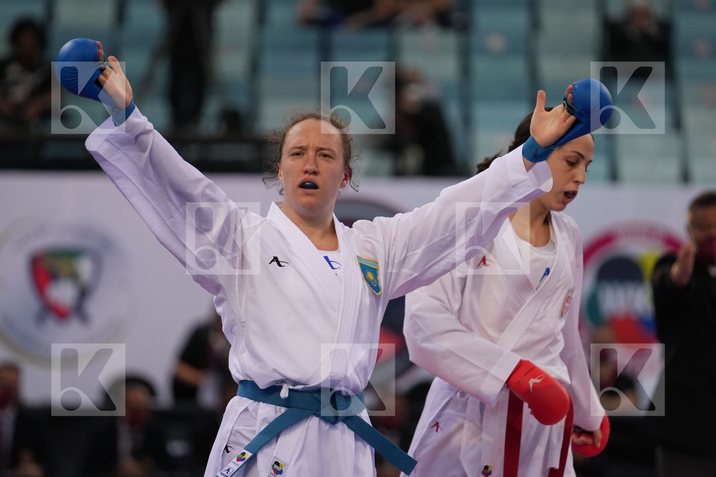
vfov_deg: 4.6
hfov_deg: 6.9
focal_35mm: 300
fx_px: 5966
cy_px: 238
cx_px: 358
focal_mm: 200
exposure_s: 1/1000
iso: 1600
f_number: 2.8
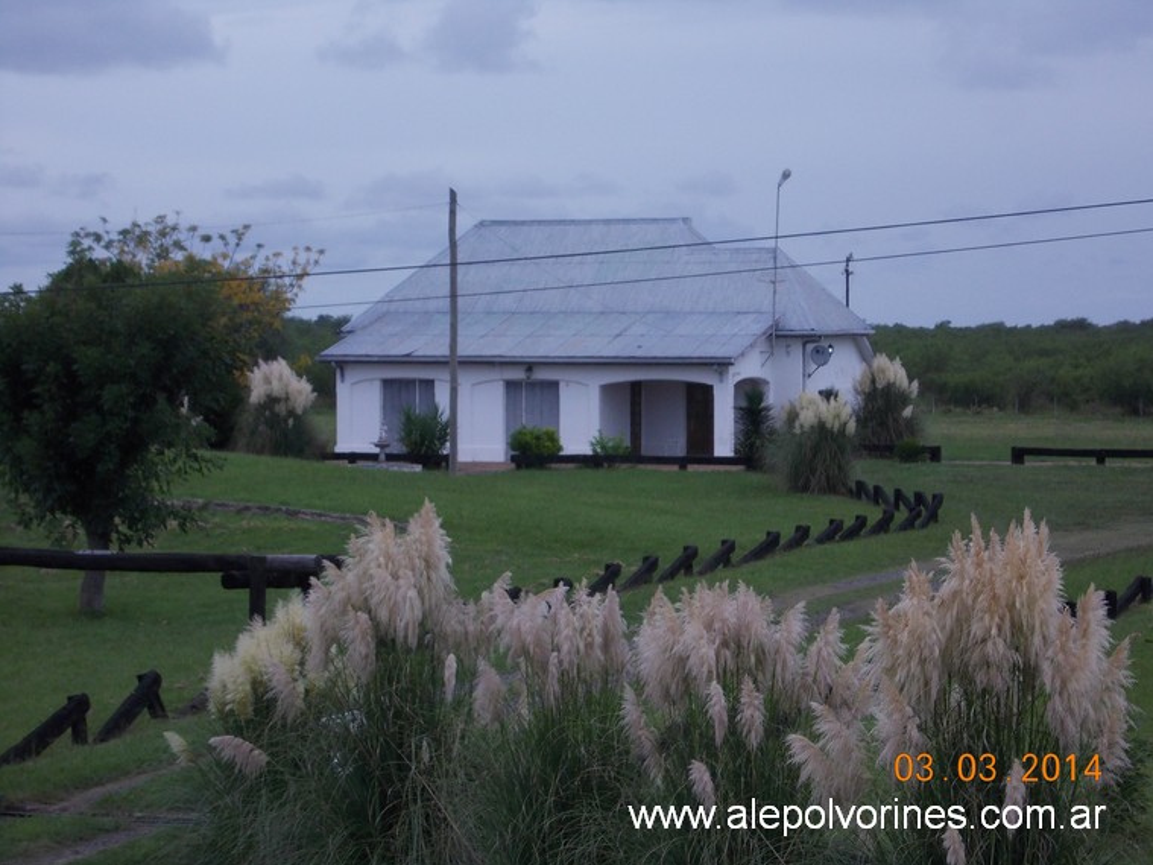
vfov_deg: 13.0
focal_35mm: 114
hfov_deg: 17.3
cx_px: 580
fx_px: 3797
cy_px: 435
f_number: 5.8
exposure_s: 1/250
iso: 80
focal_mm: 16
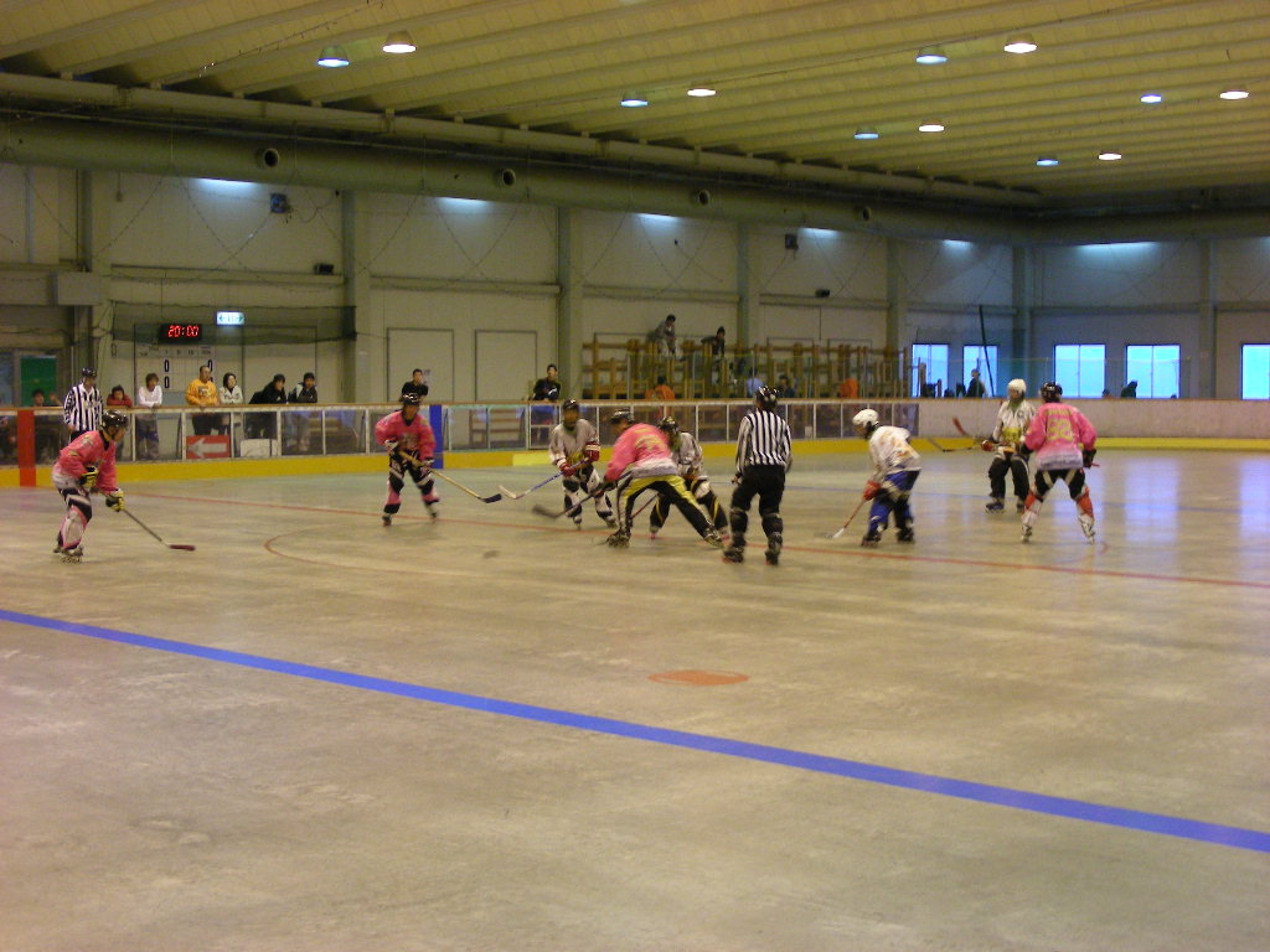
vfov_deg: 27.5
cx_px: 635
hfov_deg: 36.2
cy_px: 476
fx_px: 1944
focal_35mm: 53
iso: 200
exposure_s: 1/26.7
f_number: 3.5
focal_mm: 8.8
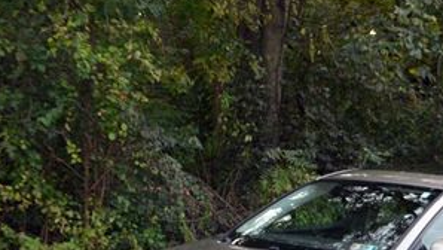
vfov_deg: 16.1
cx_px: 329
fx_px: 870
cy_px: 235
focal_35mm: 74
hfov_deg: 28.2
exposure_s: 1/200
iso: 200
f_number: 3.8
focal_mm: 22
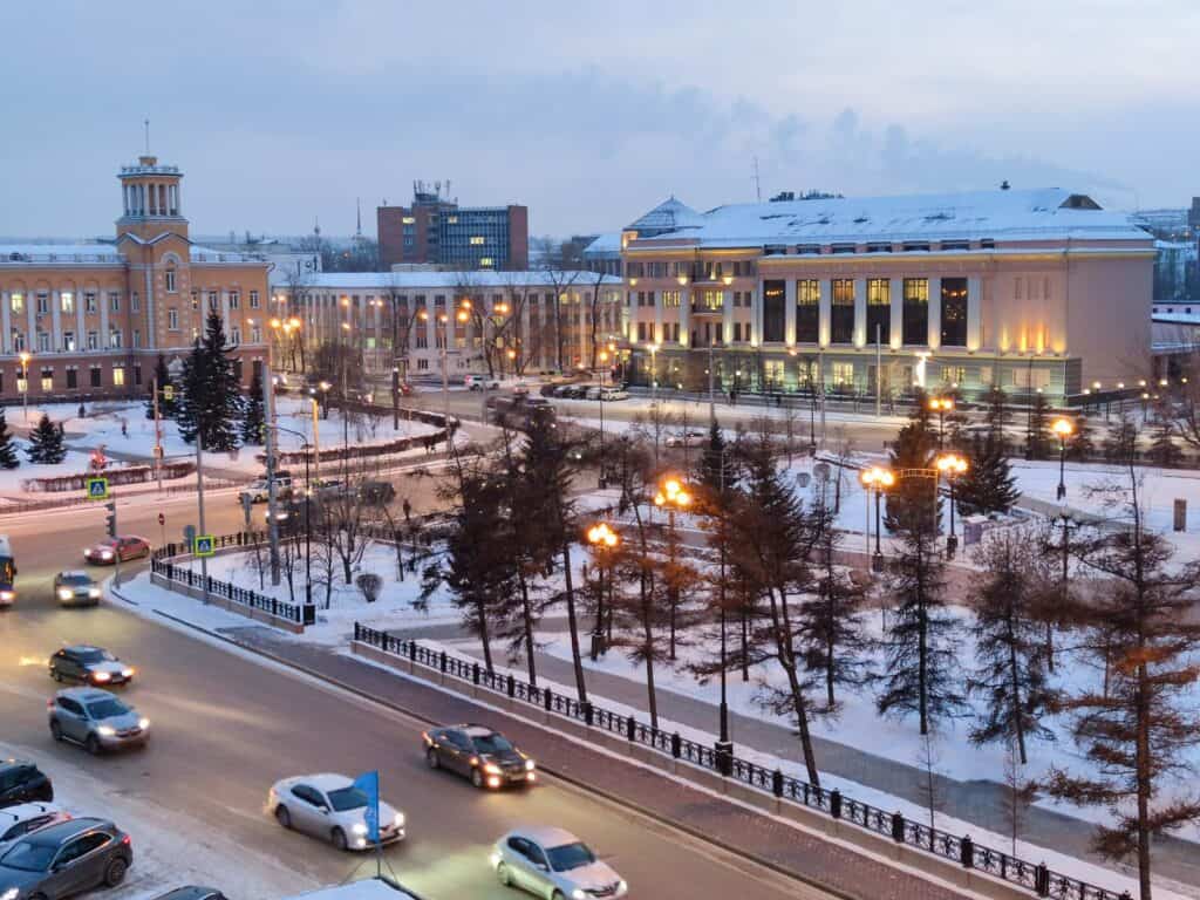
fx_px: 1664
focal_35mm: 48
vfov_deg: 30.3
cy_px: 450
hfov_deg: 39.7
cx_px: 600
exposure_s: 1/50
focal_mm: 6.72
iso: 364
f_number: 1.69
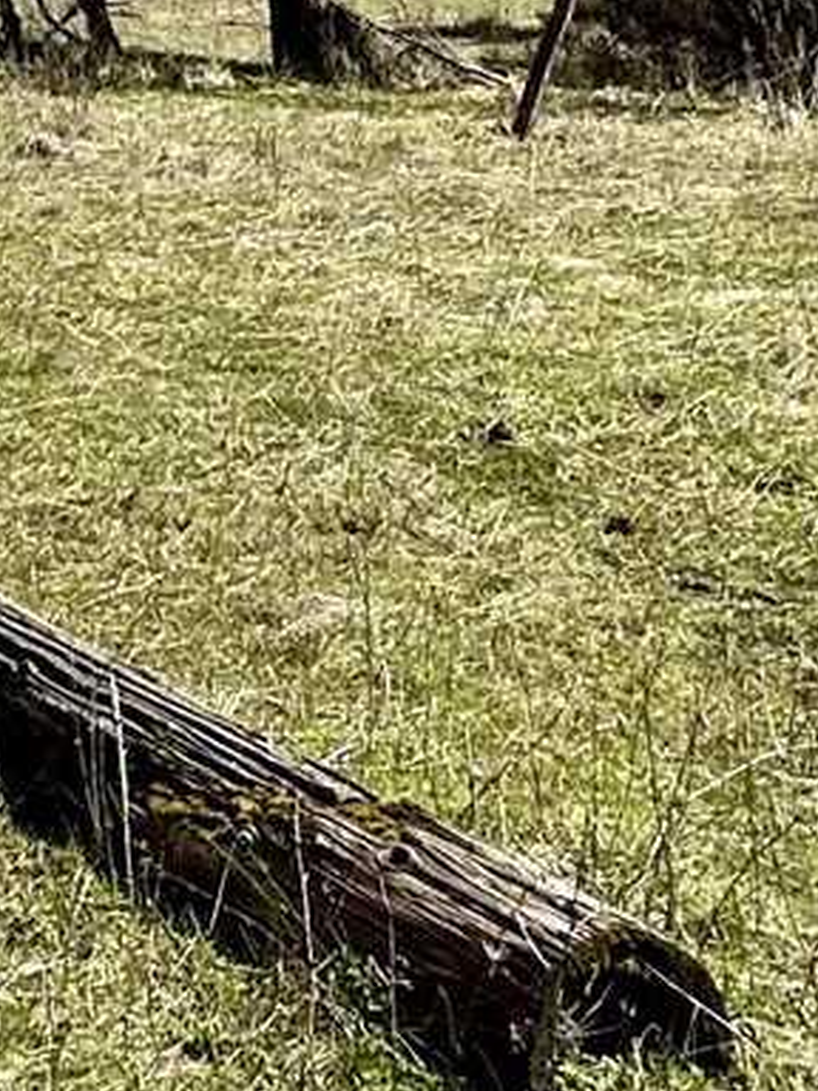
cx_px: -426
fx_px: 2647
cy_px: -332
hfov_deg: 16.0
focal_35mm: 84
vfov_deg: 21.1
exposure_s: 1/1435
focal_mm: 2.22
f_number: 2.2
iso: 40
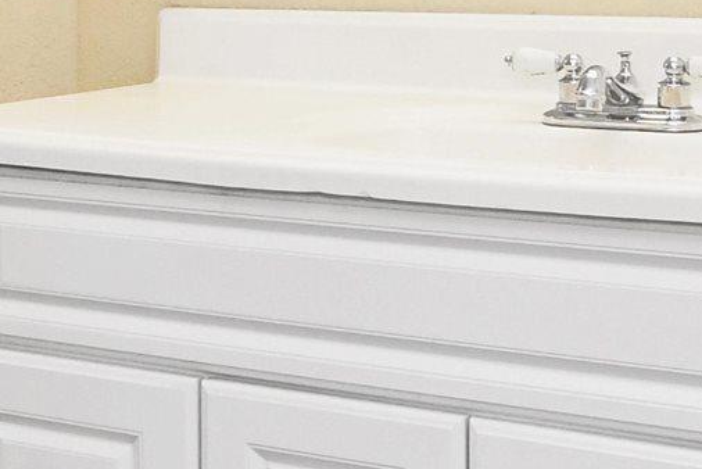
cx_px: 22
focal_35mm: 91
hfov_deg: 21.7
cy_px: -108
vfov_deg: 14.5
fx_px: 1775
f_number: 4
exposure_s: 1/100
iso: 800
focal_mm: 10
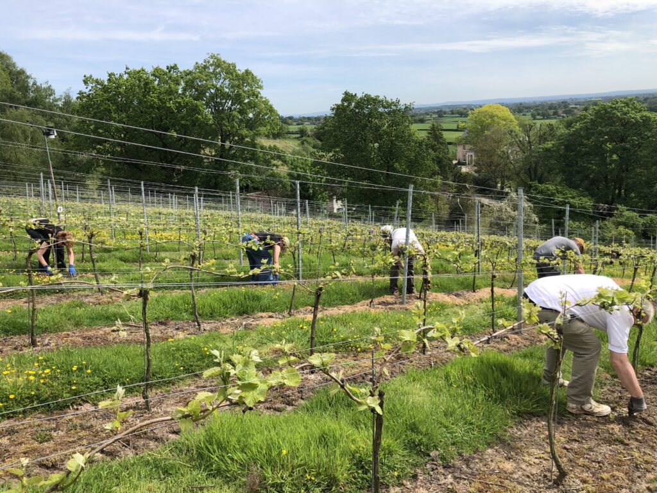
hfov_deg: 63.4
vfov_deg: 49.7
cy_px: 246
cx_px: 328
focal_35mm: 28
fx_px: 531
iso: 20
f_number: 1.8
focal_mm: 4
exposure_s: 1/1736
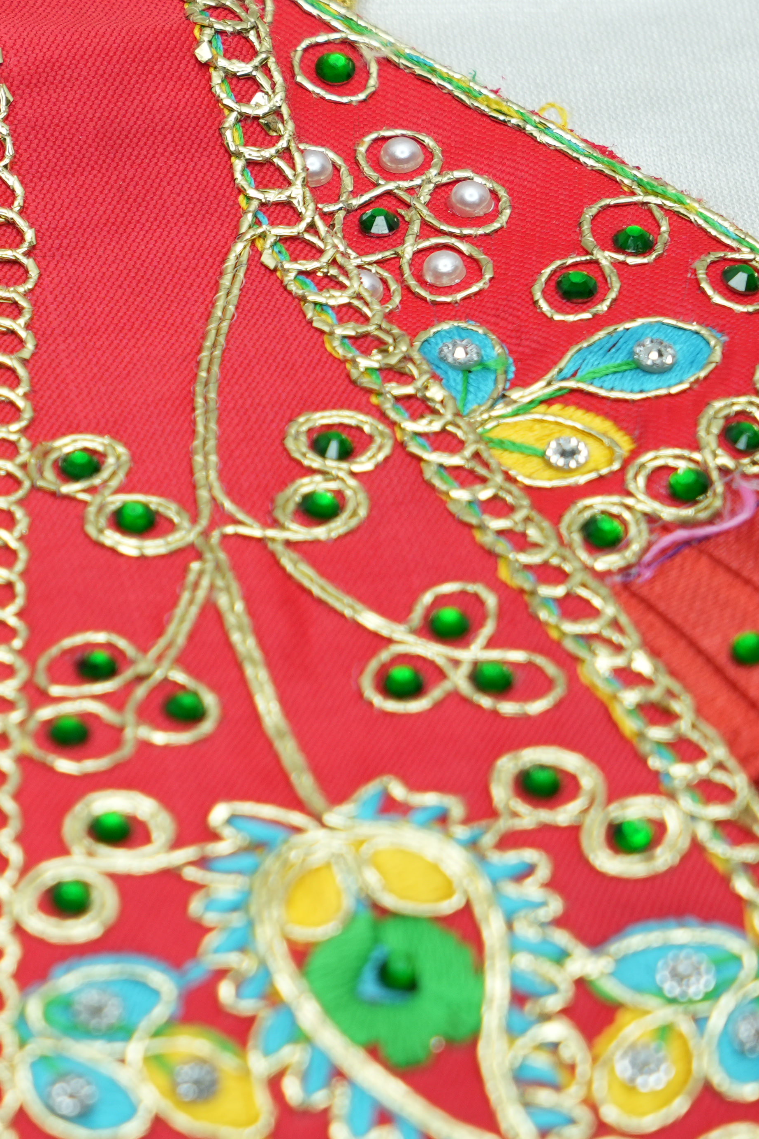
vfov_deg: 10.5
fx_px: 6166
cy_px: 498
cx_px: -319
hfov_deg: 7.0
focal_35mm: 195
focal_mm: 77
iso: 320
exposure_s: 1/80
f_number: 7.1
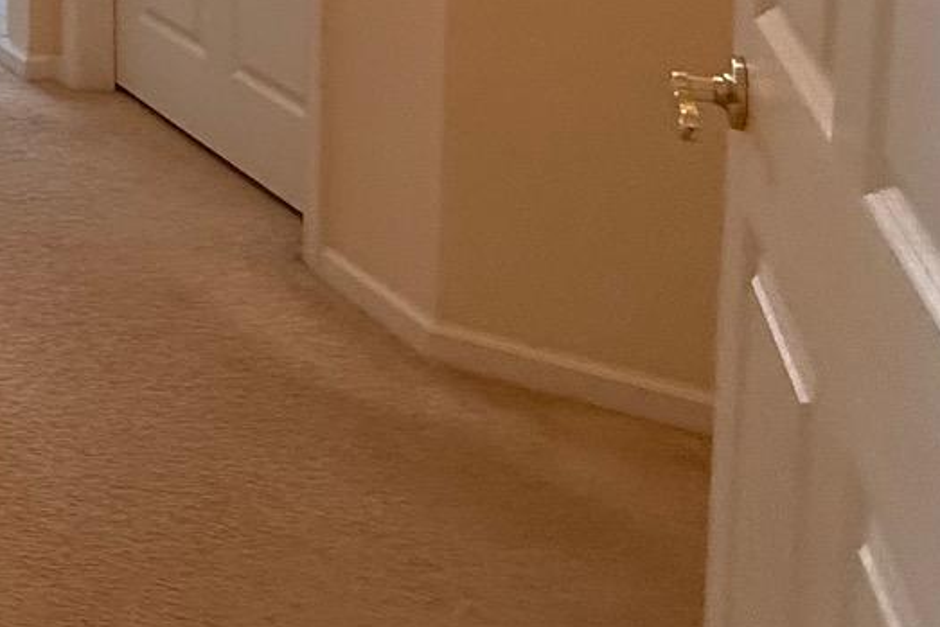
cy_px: -271
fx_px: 1489
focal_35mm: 57
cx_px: -591
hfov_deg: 24.1
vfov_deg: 20.8
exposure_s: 1/120
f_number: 2.2
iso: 400
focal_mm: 2.22
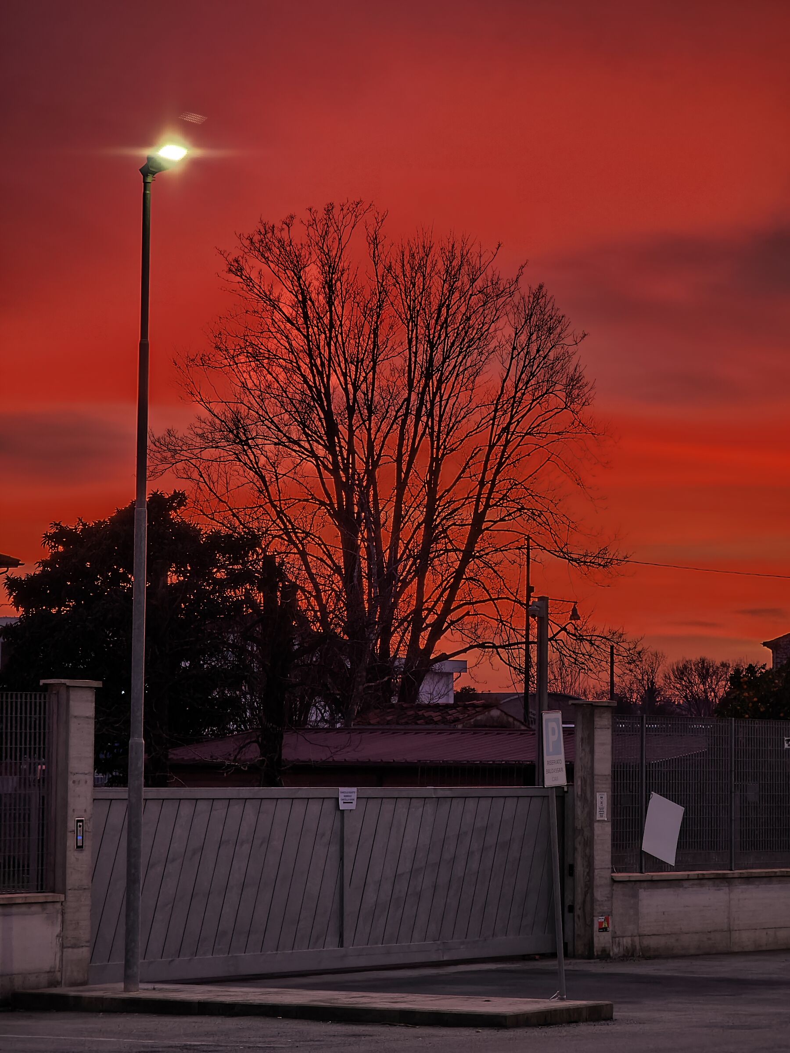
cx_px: 395
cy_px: 526
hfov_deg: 12.3
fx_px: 3651
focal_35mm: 120
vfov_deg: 16.4
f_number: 3
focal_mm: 19.4
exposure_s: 1/50
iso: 400
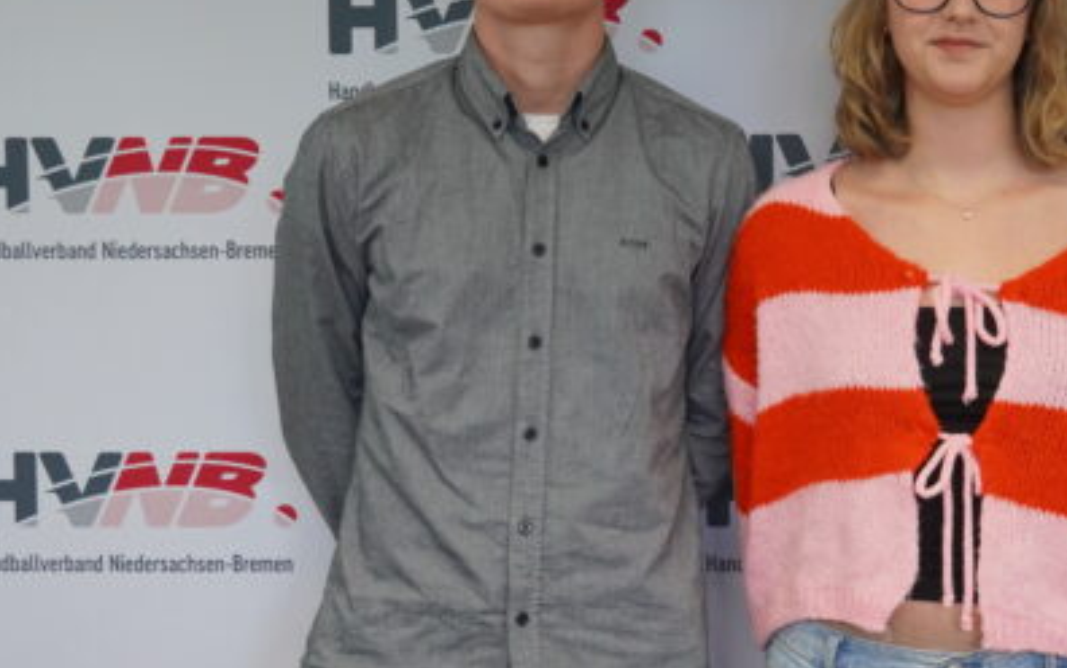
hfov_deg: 25.5
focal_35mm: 80
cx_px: 808
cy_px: 329
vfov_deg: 16.3
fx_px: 2327
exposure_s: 1/160
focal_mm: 27
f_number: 4.5
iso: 640
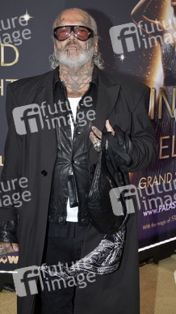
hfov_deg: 22.2
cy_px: 156
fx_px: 448
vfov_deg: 38.5
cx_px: 78
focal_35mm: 54
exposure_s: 1/250
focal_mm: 50
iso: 1250
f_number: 6.3
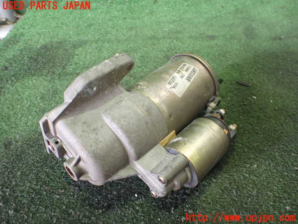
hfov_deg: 60.0
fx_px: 258
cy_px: 112
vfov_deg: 46.8
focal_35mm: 30
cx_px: 149
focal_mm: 5.4
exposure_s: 1/60
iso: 800
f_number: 2.3
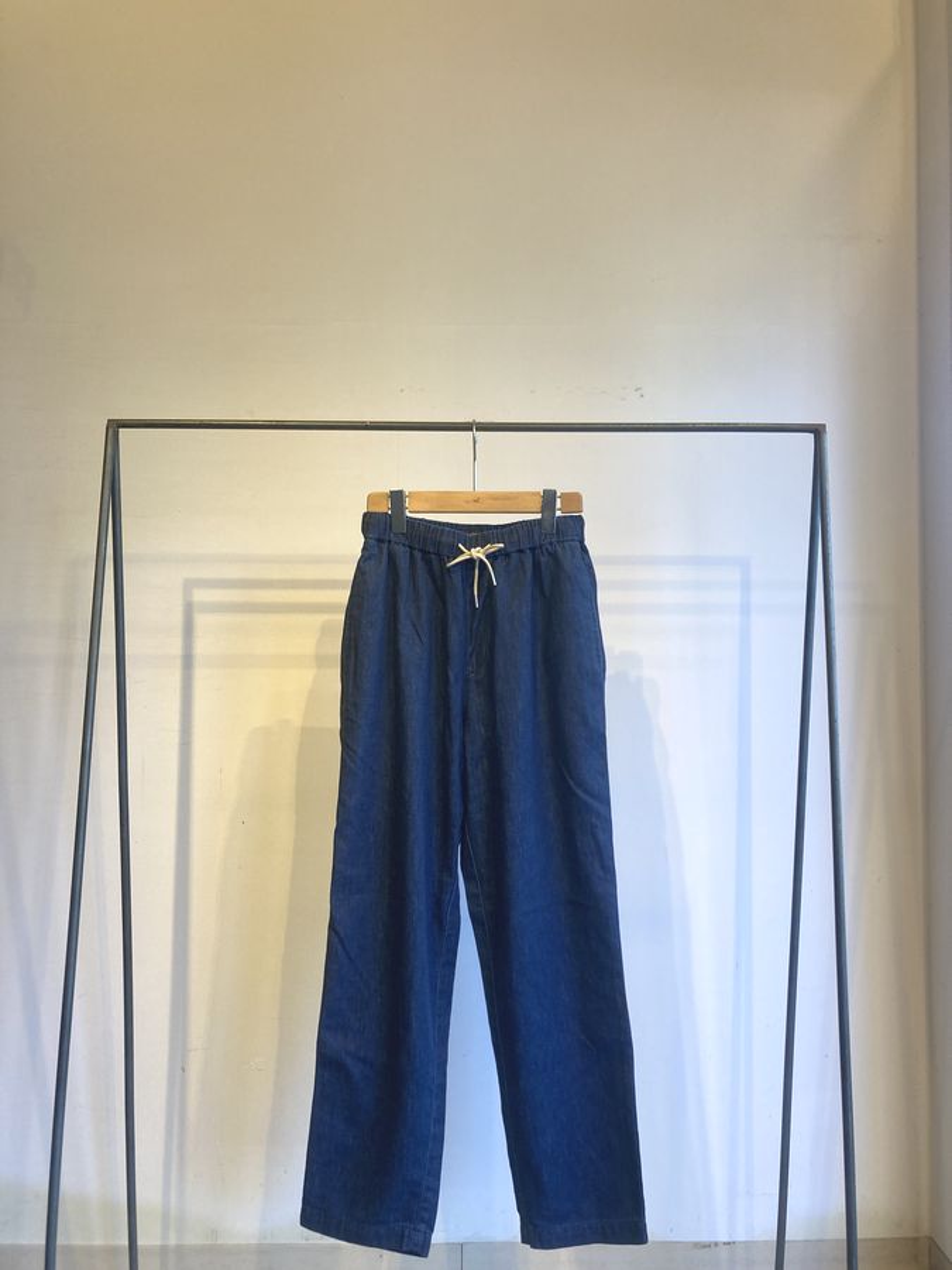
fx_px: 1027
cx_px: 476
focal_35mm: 28
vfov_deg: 63.4
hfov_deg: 49.7
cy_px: 635
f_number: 1.8
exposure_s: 1/100
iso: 64
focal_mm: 3.99
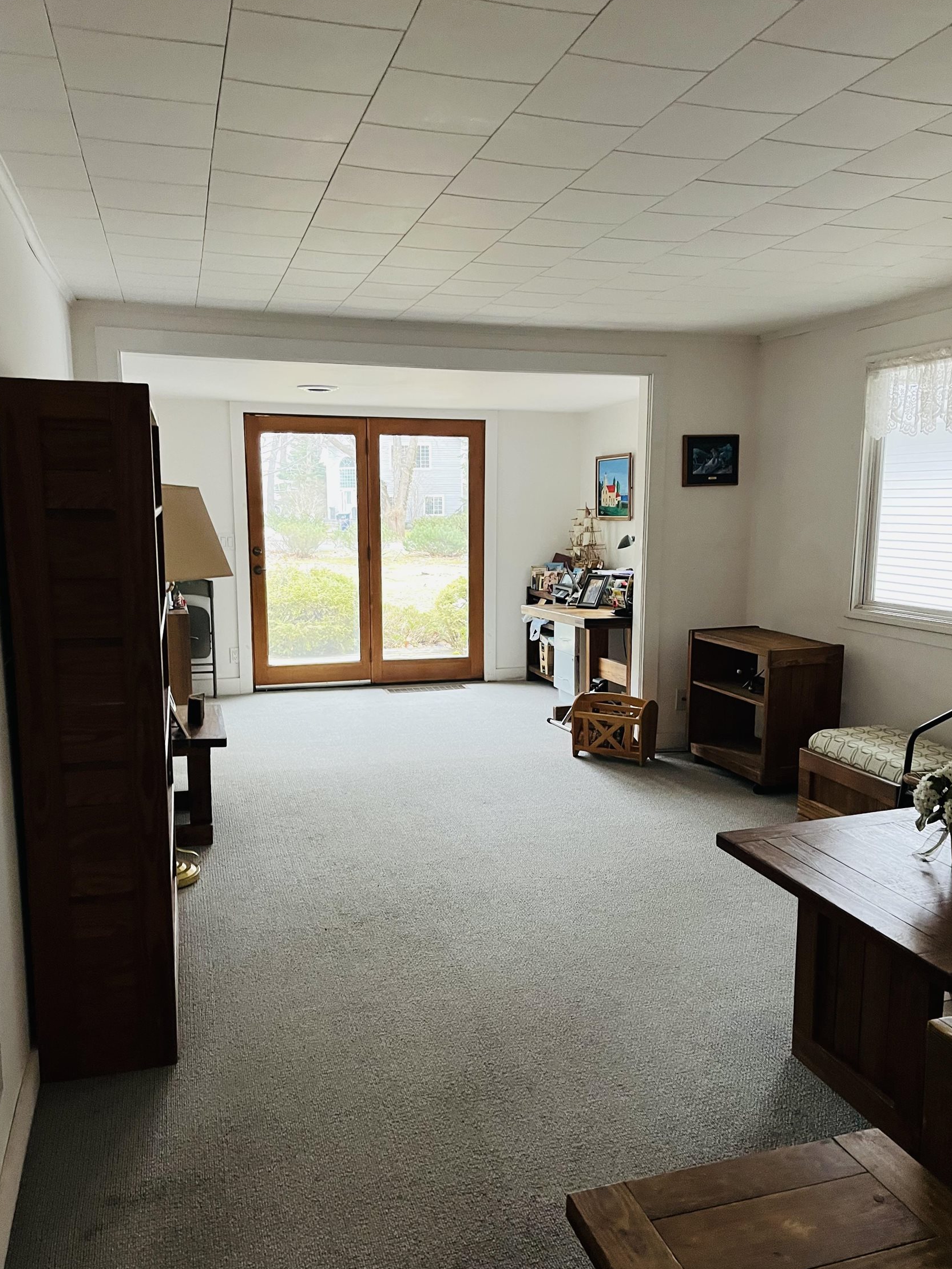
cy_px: 651
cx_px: 480
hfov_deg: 51.3
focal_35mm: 27
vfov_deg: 65.3
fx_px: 990
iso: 400
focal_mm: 5.1
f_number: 1.6
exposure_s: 1/60
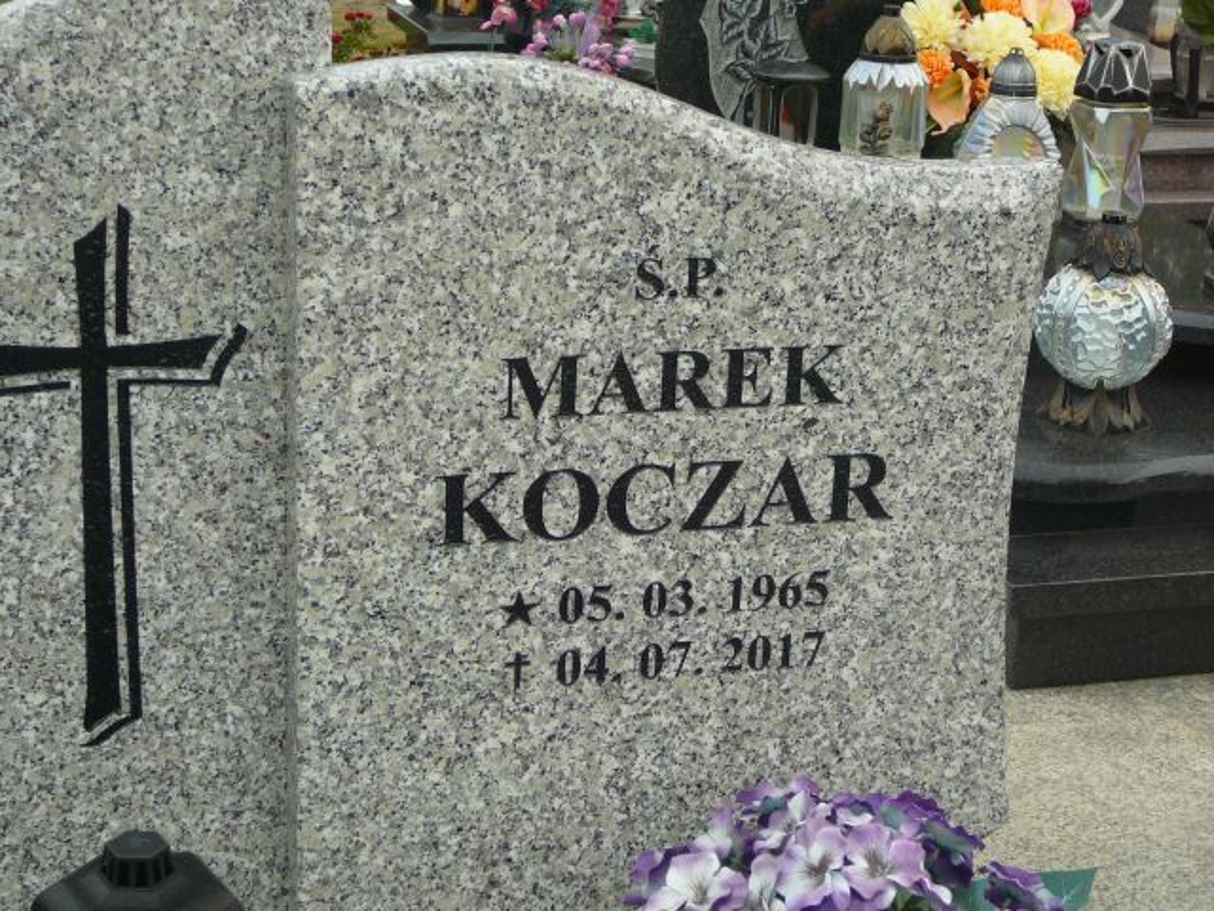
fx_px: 2280
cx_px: 607
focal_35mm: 65
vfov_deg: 22.6
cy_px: 456
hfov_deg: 29.8
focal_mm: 9.7
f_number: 3.6
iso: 80
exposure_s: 1/60
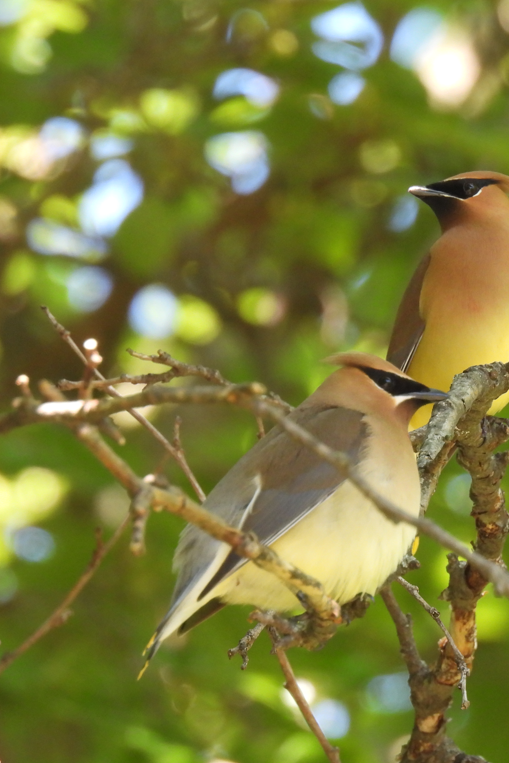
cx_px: 417
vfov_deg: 1.6
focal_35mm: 1319
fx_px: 27974
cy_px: 382
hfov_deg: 1.0
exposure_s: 1/125
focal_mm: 170
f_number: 5.6
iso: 400
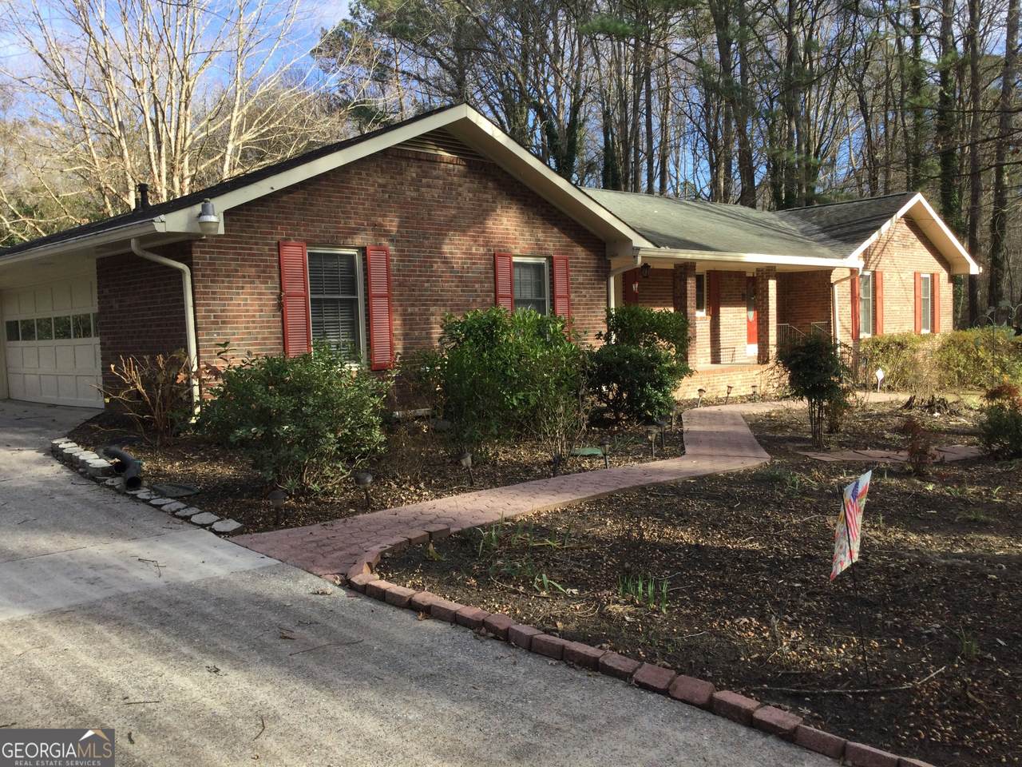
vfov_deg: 45.4
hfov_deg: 58.4
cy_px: 384
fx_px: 915
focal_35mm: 31
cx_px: 511
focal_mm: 3.3
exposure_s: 1/354
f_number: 2.4
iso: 25
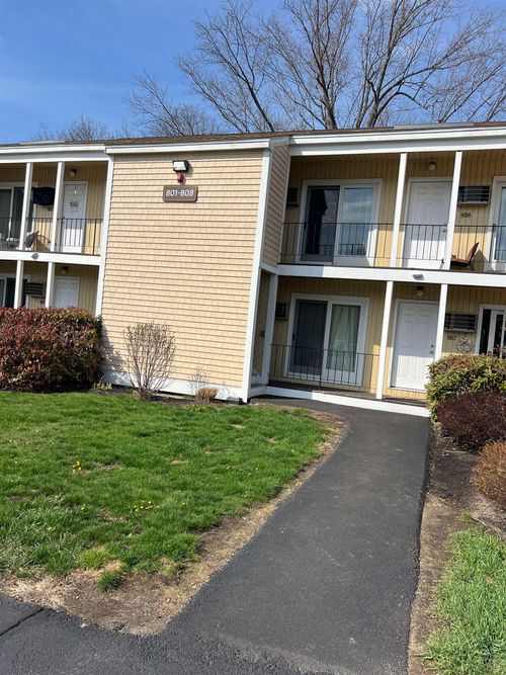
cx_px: 253
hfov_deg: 53.0
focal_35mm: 26
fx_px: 507
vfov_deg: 67.3
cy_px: 338
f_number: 1.5
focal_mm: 5.7
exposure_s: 1/5882
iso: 50
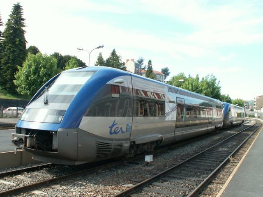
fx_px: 266
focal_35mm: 35
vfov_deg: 40.7
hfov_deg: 52.6
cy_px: 98
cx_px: 132
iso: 50
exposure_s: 1/100
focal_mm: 5.86
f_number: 4.5
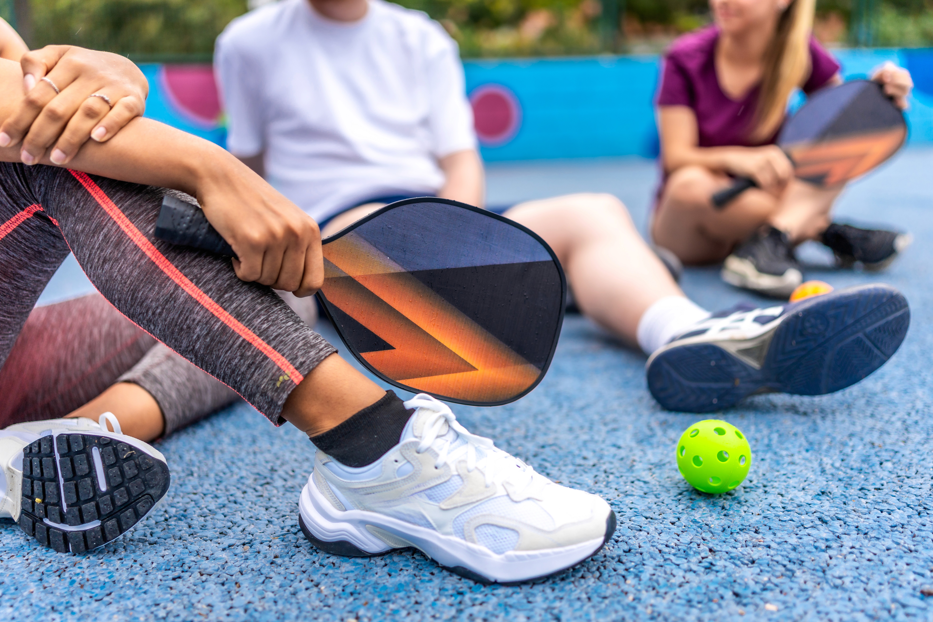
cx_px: 466
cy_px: 311
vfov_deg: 37.9
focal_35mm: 35
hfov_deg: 54.4
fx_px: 907
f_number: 1.4
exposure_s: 1/320
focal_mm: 35
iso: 160
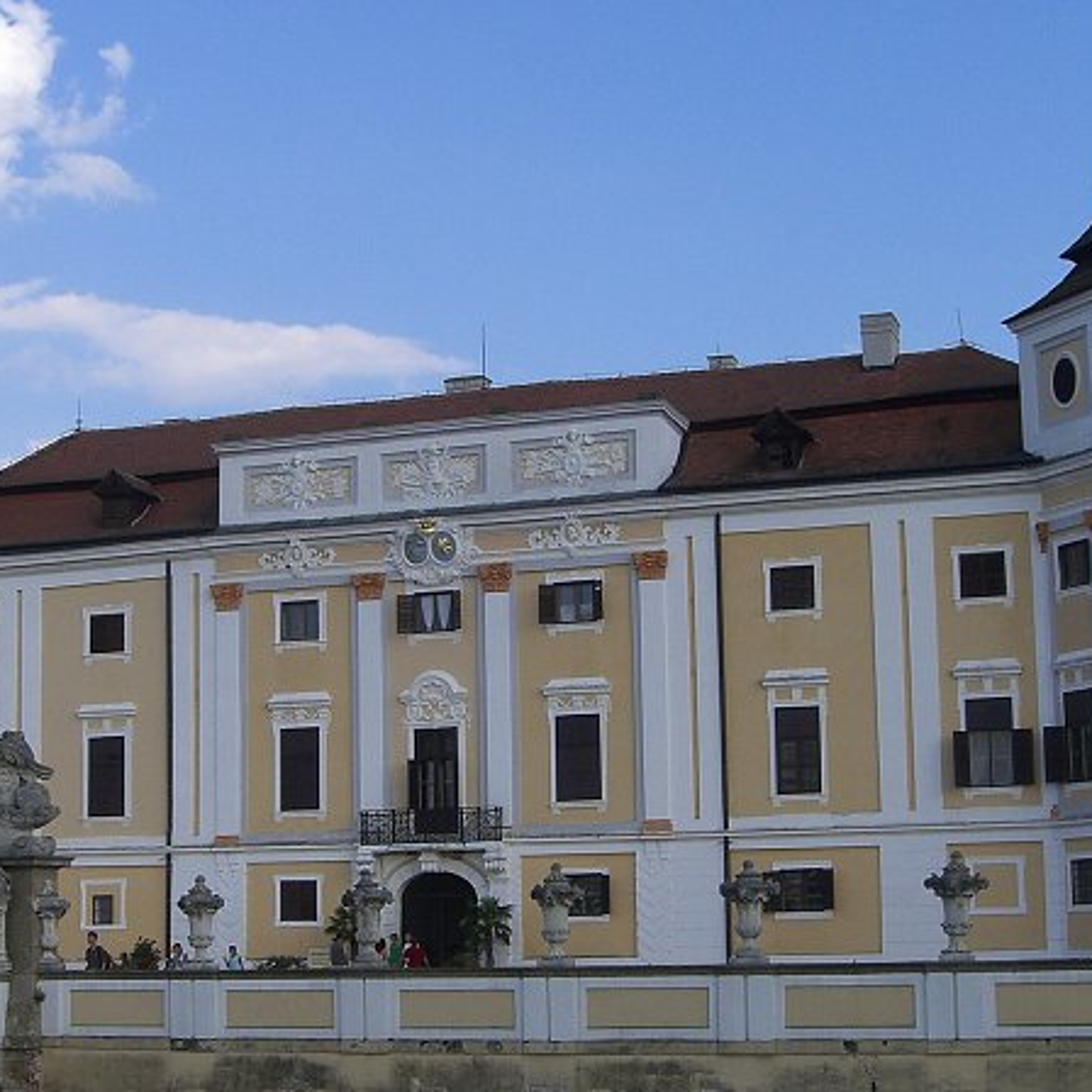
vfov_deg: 28.5
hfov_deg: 28.6
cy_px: 653
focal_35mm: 60
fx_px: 2141
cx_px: 492
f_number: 4.4
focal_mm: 6.3
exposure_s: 1/640
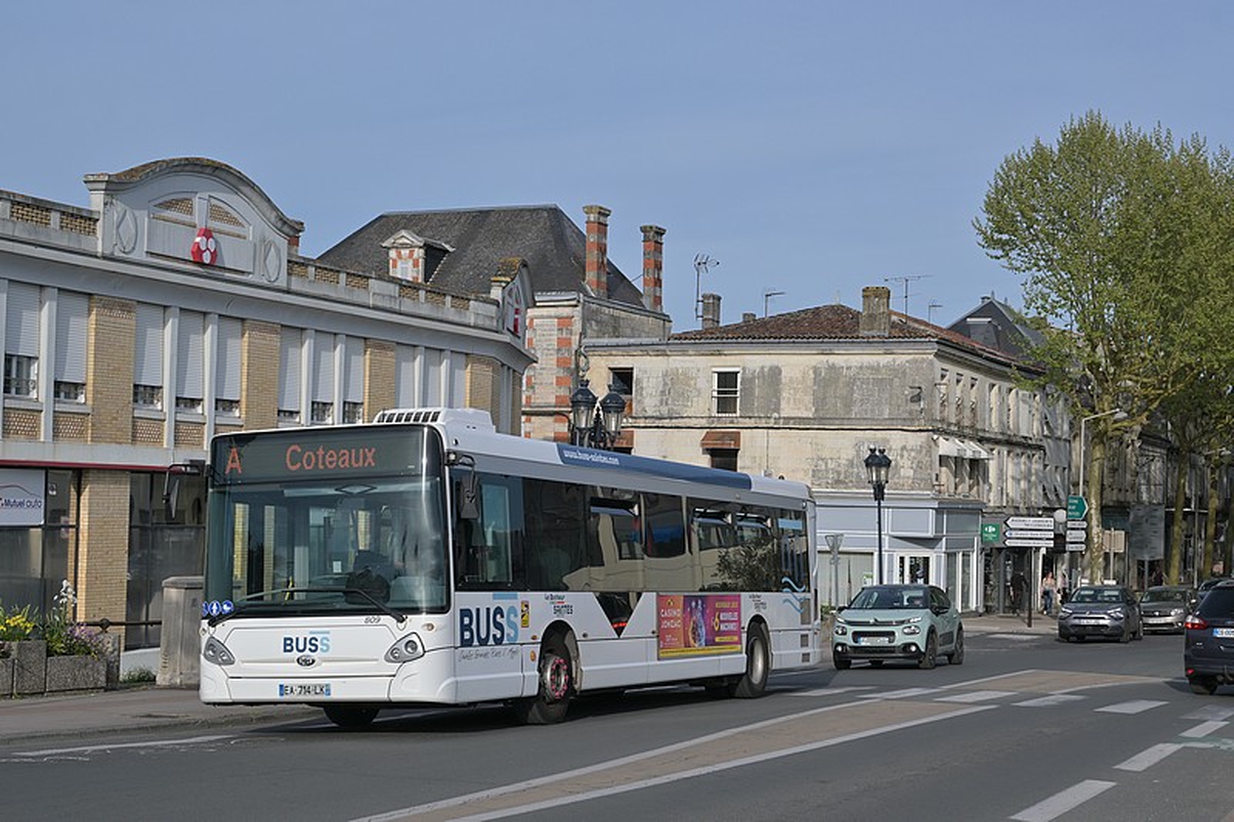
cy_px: 411
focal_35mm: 60
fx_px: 2056
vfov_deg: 22.6
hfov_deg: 33.4
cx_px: 617
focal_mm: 40
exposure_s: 1/500
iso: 100
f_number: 8
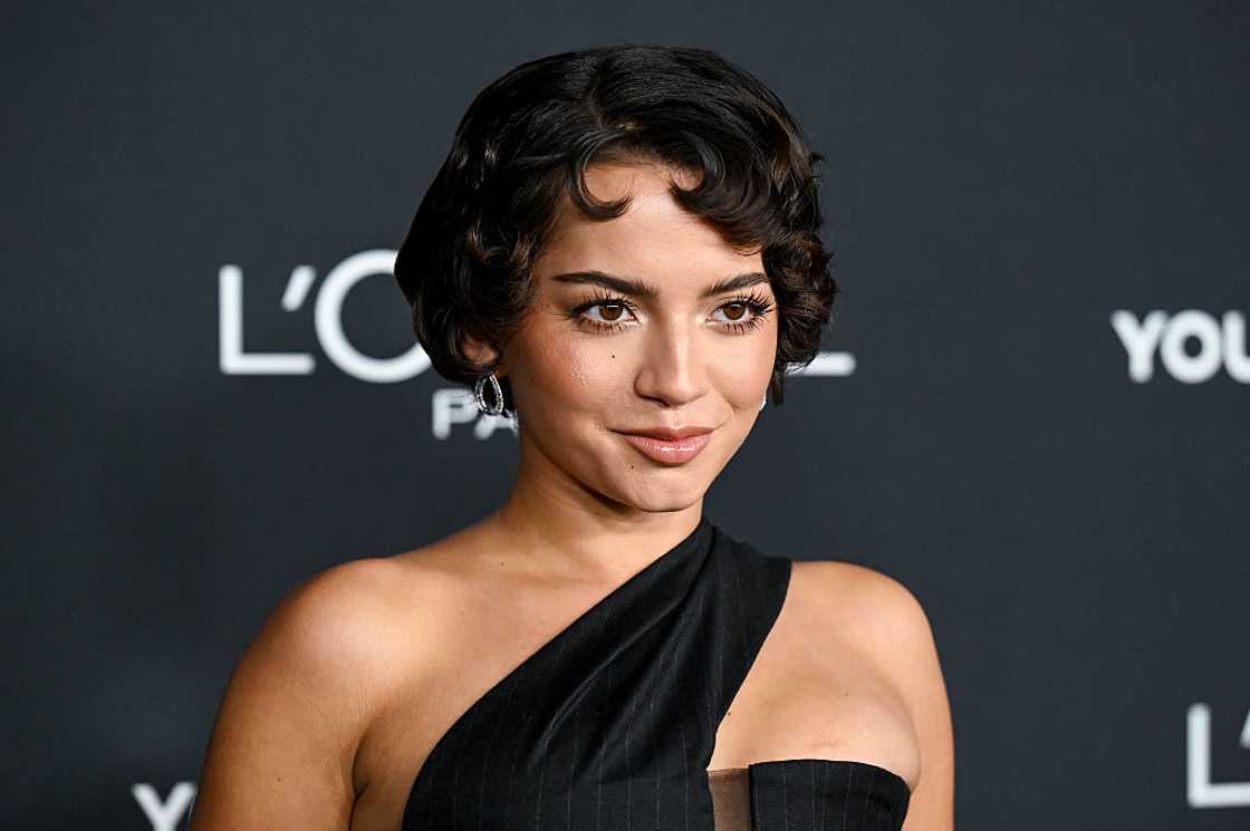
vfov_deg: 11.0
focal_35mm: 125
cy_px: 416
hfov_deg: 16.4
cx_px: 625
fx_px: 4337
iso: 4000
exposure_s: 1/500
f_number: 3.5
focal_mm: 125
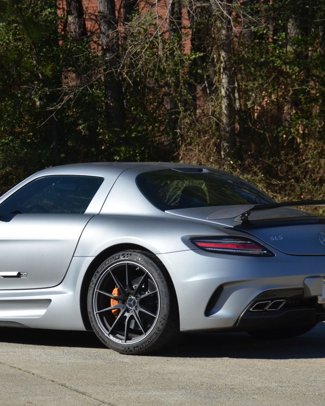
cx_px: 76
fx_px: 2437
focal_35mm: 203
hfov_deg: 7.6
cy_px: 202
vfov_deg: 9.5
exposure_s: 1/1600
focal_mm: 95
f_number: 7.1
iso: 400
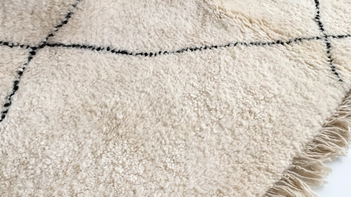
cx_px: 175
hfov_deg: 47.4
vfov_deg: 27.7
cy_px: 115
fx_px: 400
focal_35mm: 43
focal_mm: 4.15
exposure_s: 1/33
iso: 100
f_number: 2.2
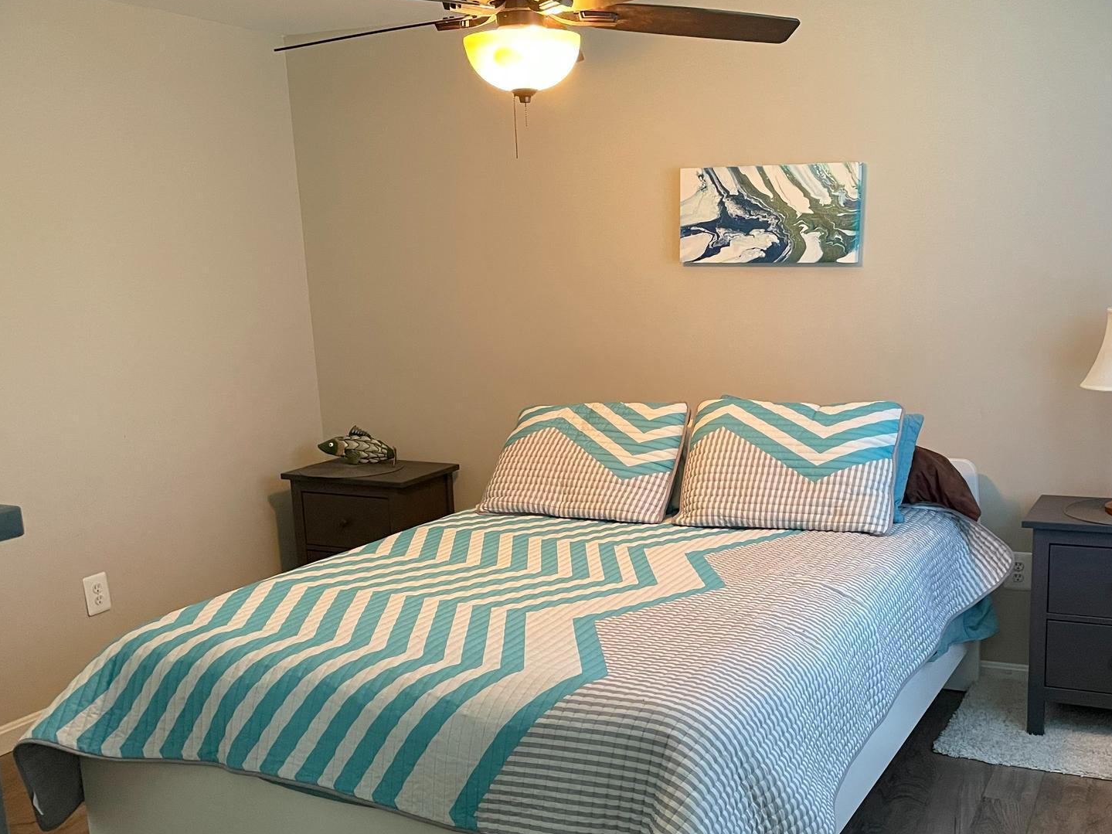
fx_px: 1188
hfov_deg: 49.9
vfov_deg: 38.3
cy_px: 539
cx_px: 654
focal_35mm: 37
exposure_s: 1/60
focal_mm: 4.2
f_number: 1.6
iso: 400
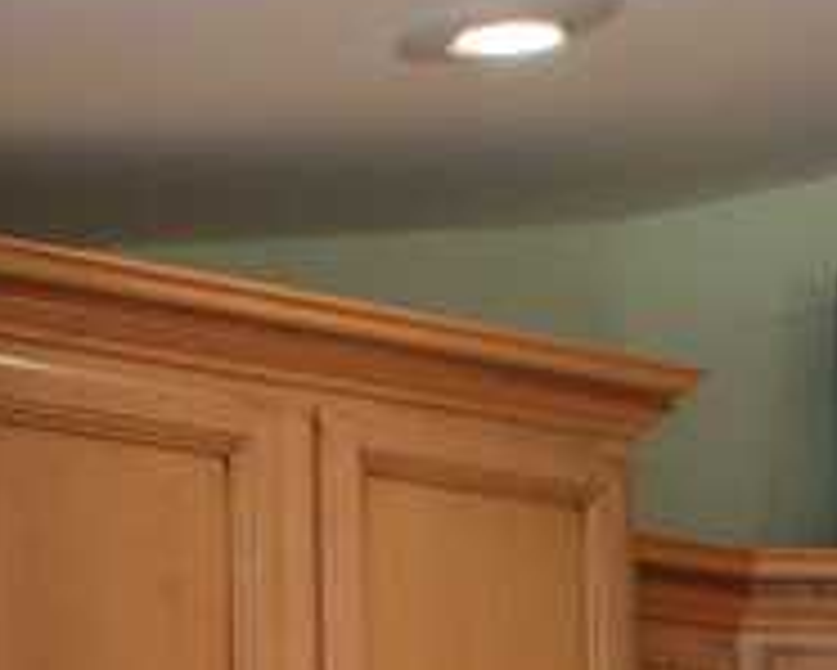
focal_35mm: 204
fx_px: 5056
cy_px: 2041
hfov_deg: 8.8
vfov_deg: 6.8
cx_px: 1827
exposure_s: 1/10
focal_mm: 18
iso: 400
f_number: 3.5
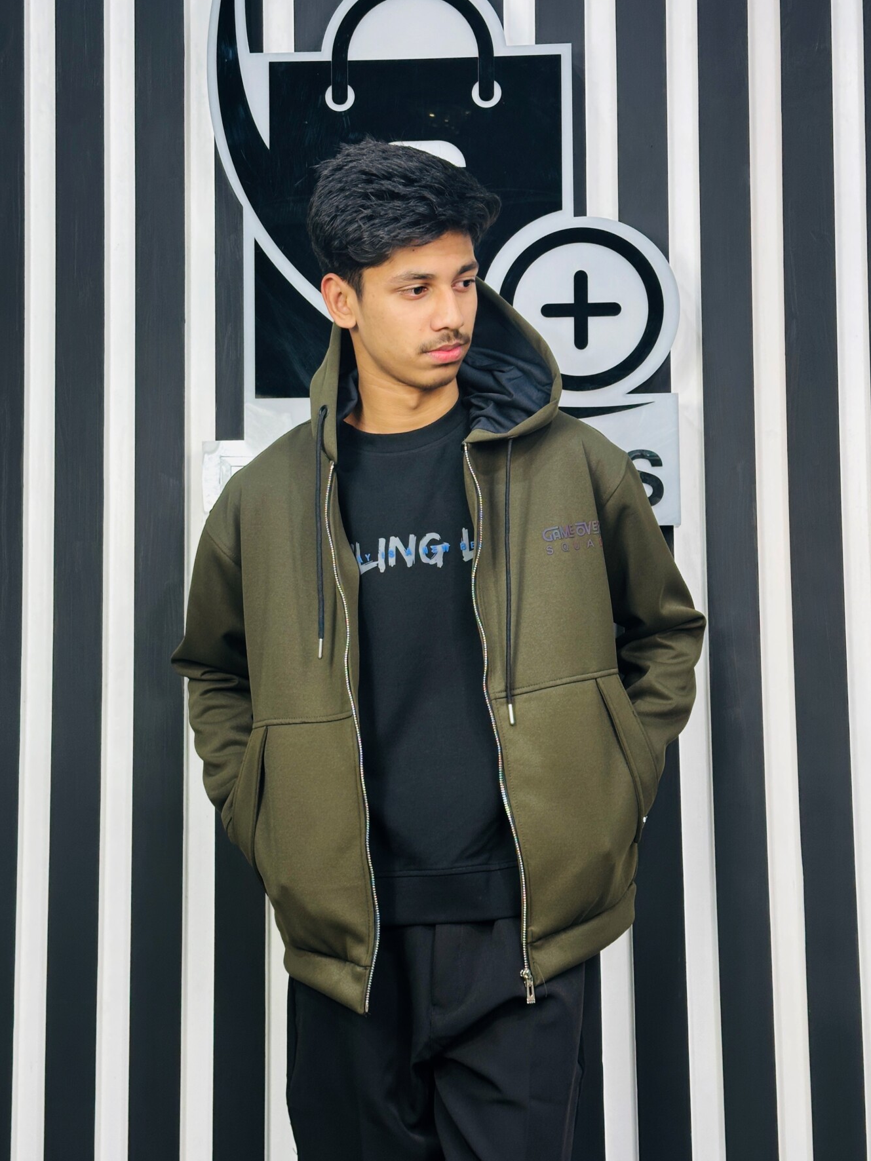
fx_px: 1745
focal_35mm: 52
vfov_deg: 36.8
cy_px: 552
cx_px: 429
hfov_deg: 28.0
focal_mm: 6.86
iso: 50
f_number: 1.78
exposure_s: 1/50
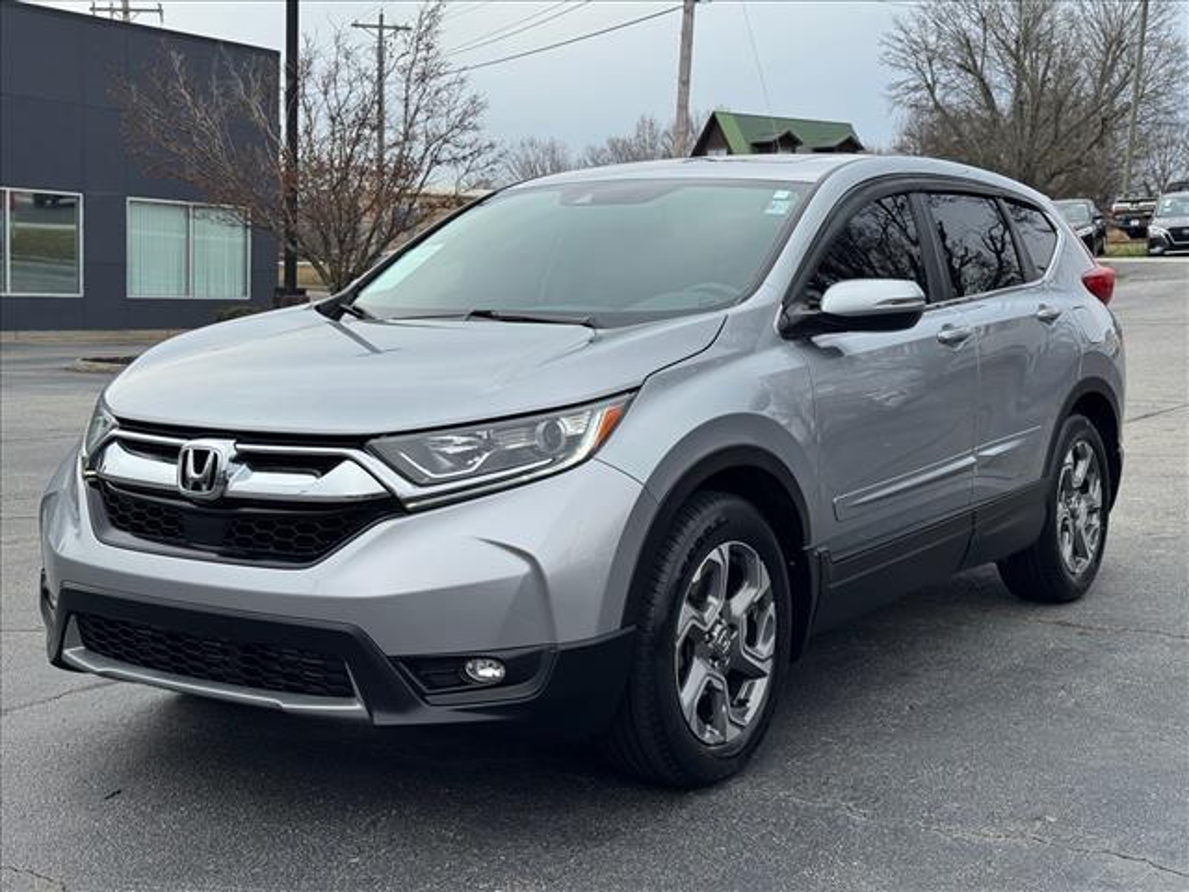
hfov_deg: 39.7
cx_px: 594
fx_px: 1649
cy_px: 446
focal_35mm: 48
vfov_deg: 30.3
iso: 64
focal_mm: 6.76
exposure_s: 1/2415
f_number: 1.78
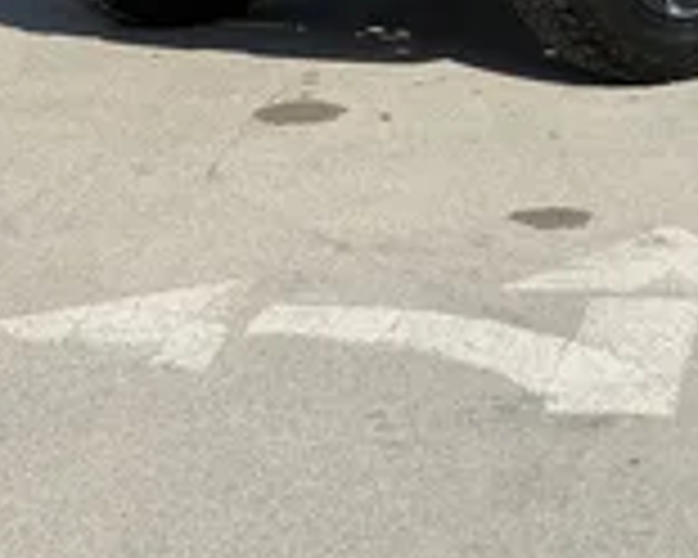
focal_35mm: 121
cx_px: 545
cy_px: -328
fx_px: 2500
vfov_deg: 12.0
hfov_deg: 15.8
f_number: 1.78
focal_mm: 6.76
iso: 80
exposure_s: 1/4098
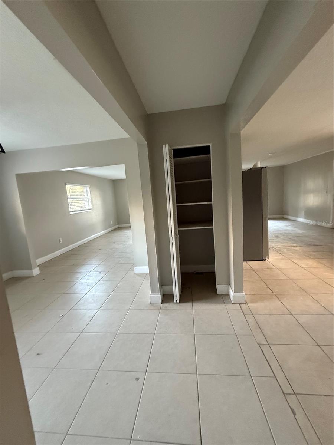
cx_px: 167
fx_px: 180
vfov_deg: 102.1
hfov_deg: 85.7
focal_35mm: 14
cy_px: 222
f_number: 2.2
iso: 800
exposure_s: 1/60
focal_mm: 2.22
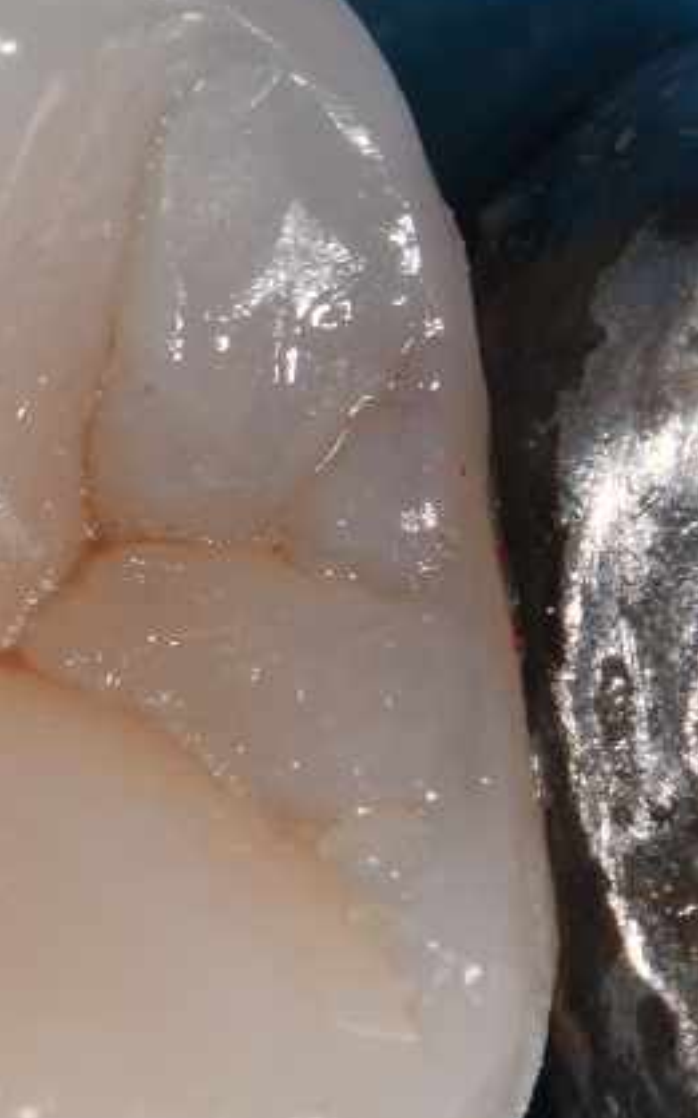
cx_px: -251
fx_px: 15746
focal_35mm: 517
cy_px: 567
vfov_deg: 4.1
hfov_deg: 2.5
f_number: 32
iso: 200
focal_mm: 105
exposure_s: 1/160
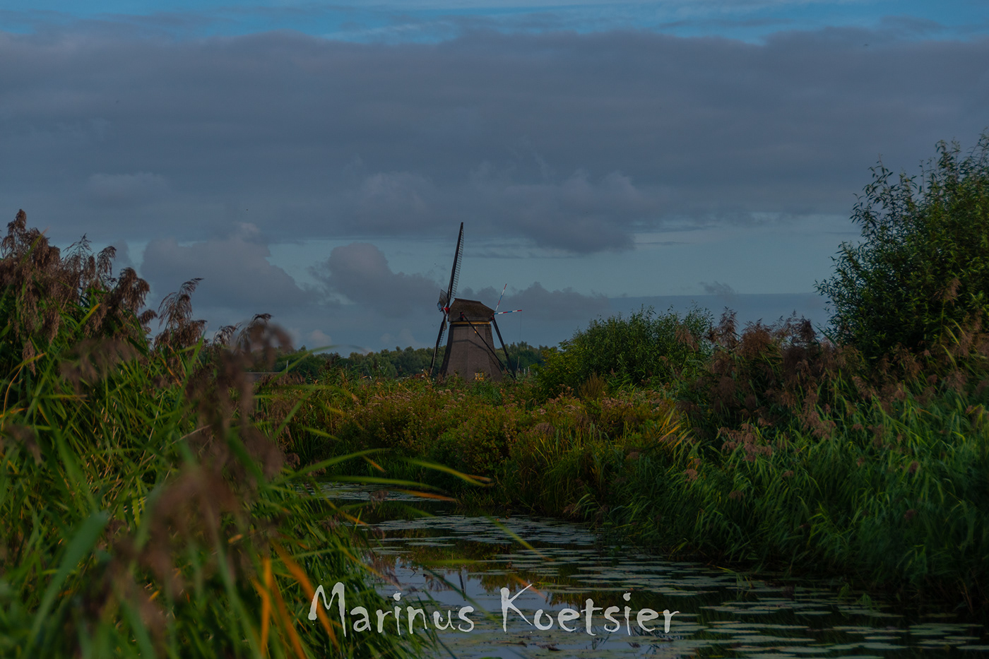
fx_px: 3296
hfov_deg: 17.1
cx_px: 494
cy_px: 330
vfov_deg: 11.4
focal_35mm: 120
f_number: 5
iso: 125
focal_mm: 80
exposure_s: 1/2000
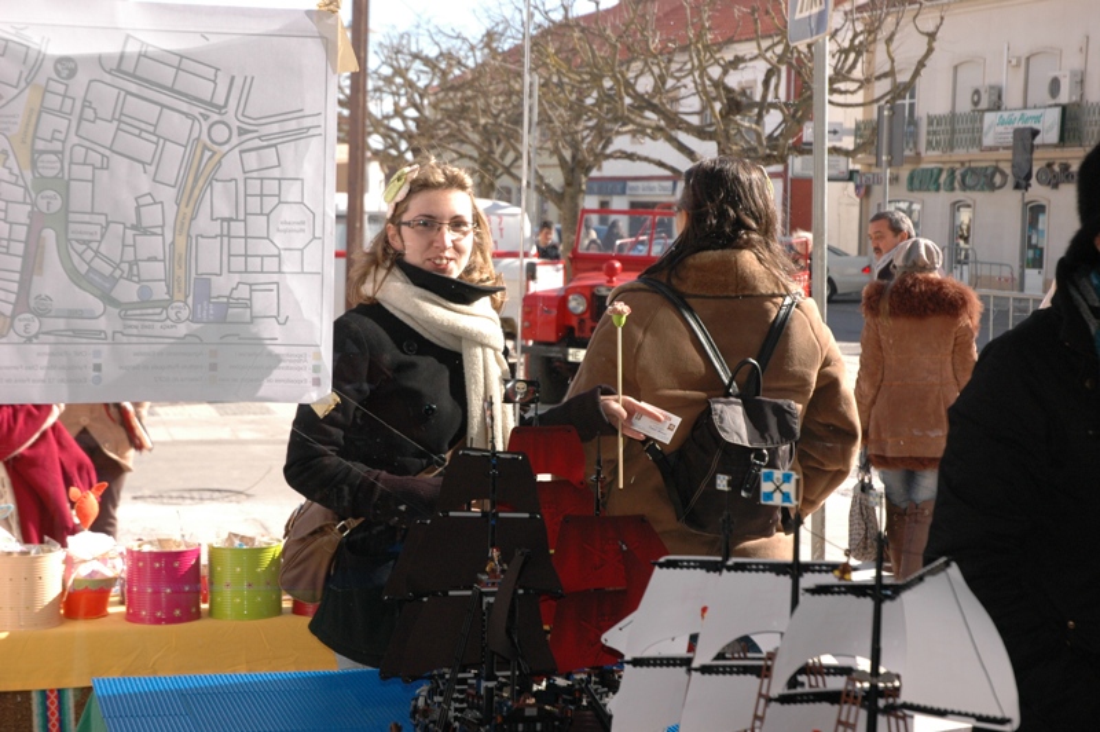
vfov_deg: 18.9
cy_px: 366
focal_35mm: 72
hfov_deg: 28.1
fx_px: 2198
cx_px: 550
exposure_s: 1/320
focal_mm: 48
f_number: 6.3
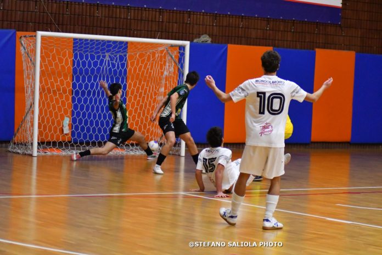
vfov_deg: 13.0
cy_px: 128
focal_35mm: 105
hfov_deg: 19.5
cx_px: 191
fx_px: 1114
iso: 8000
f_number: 4
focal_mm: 70
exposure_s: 1/640
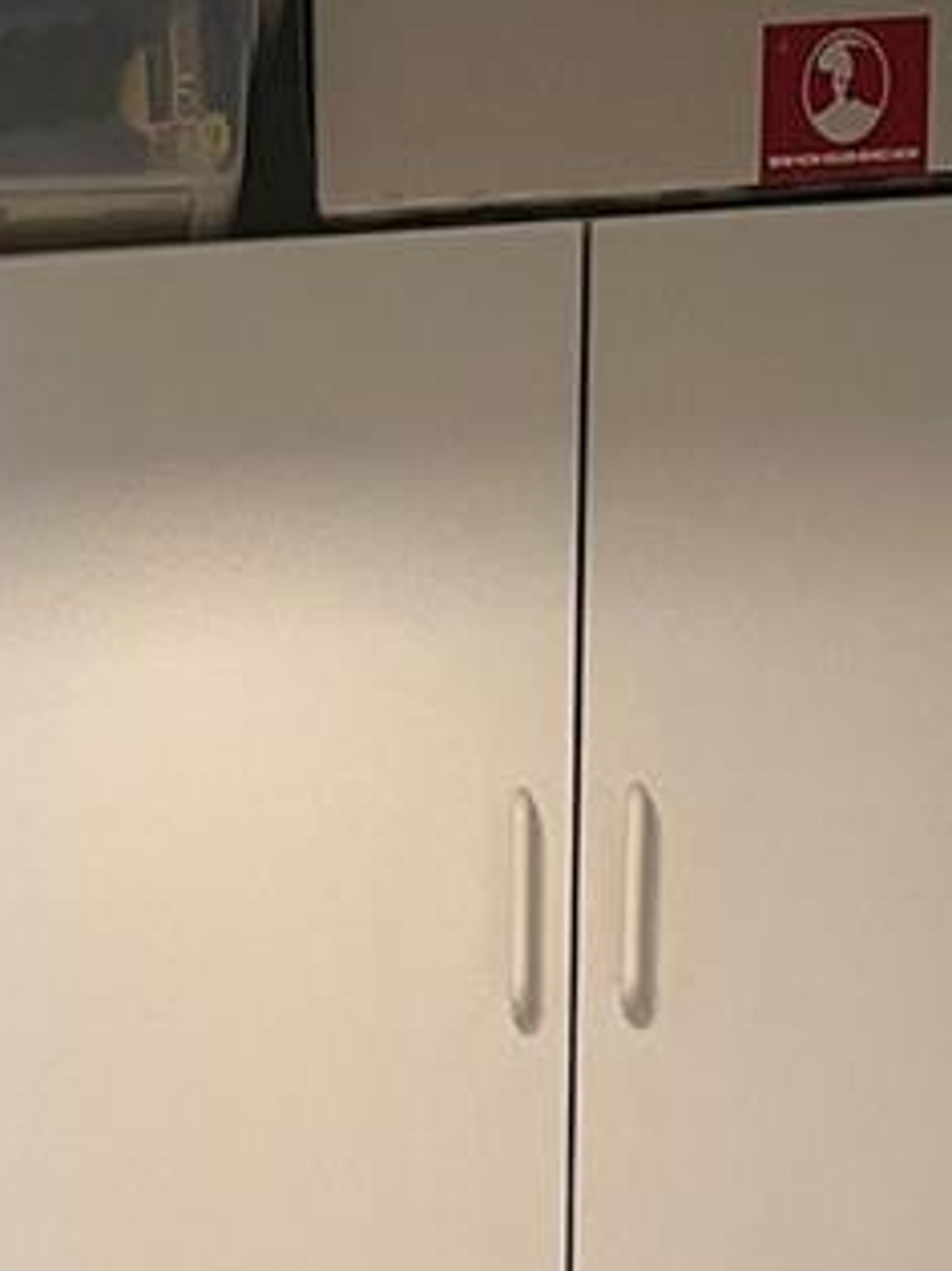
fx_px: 3633
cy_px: 2256
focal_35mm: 99
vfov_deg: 16.7
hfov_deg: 14.7
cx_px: 24
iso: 160
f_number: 1.6
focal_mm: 5.1
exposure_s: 1/60
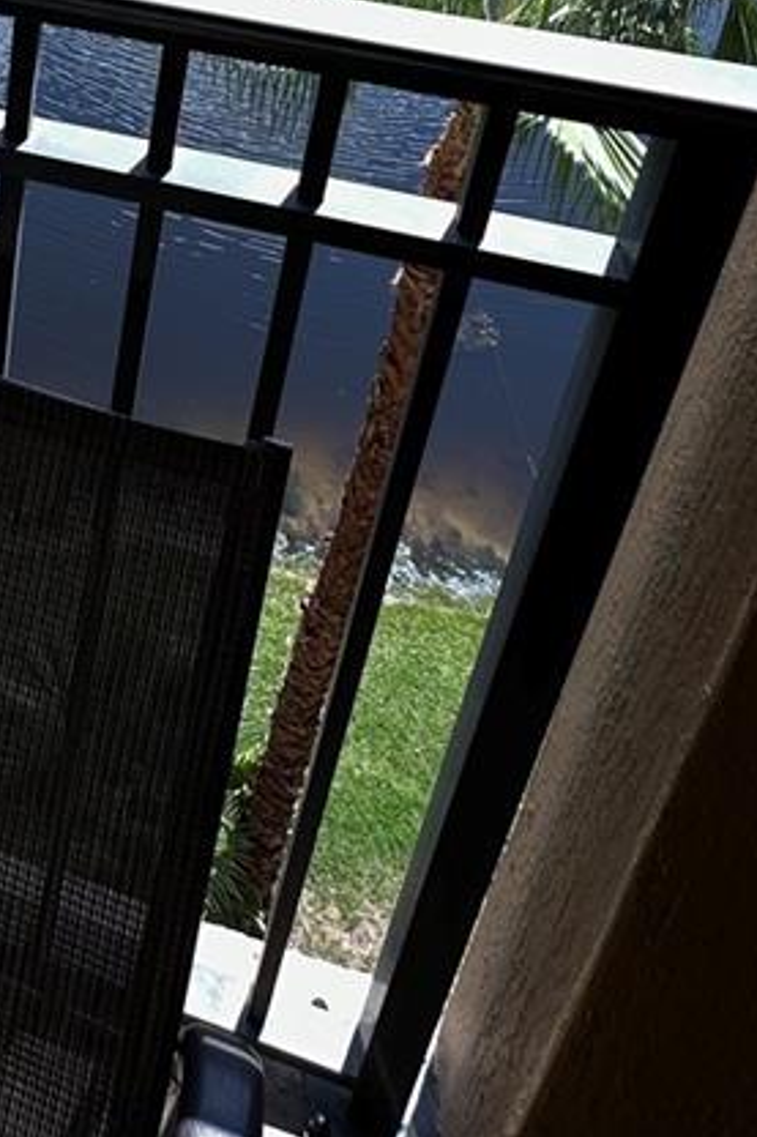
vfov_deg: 39.1
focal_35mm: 42
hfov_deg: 28.6
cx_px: -101
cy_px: -82
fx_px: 1326
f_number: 2.2
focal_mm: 2.22
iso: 40
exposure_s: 1/113
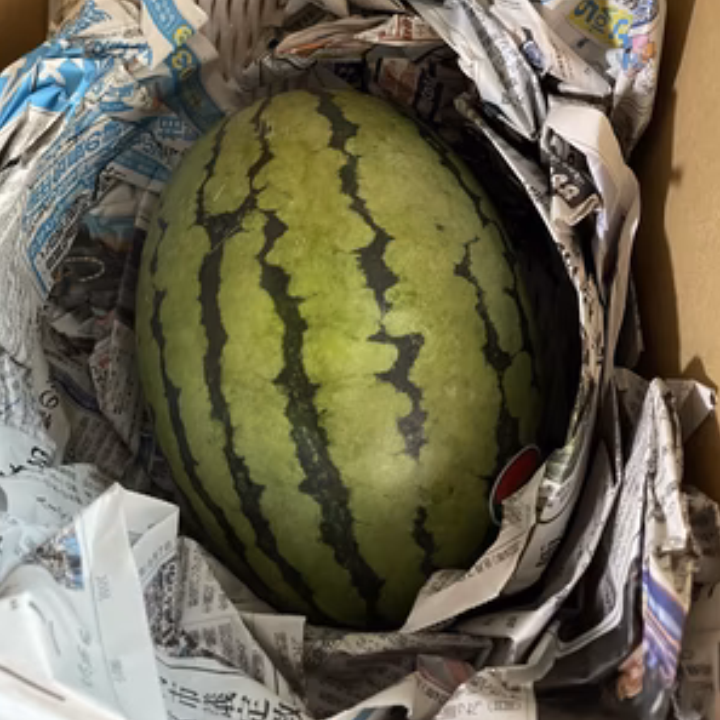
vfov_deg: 52.0
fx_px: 729
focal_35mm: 31
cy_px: 272
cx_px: 361
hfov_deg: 52.5
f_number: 1.6
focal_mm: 4.2
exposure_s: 1/30
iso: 800
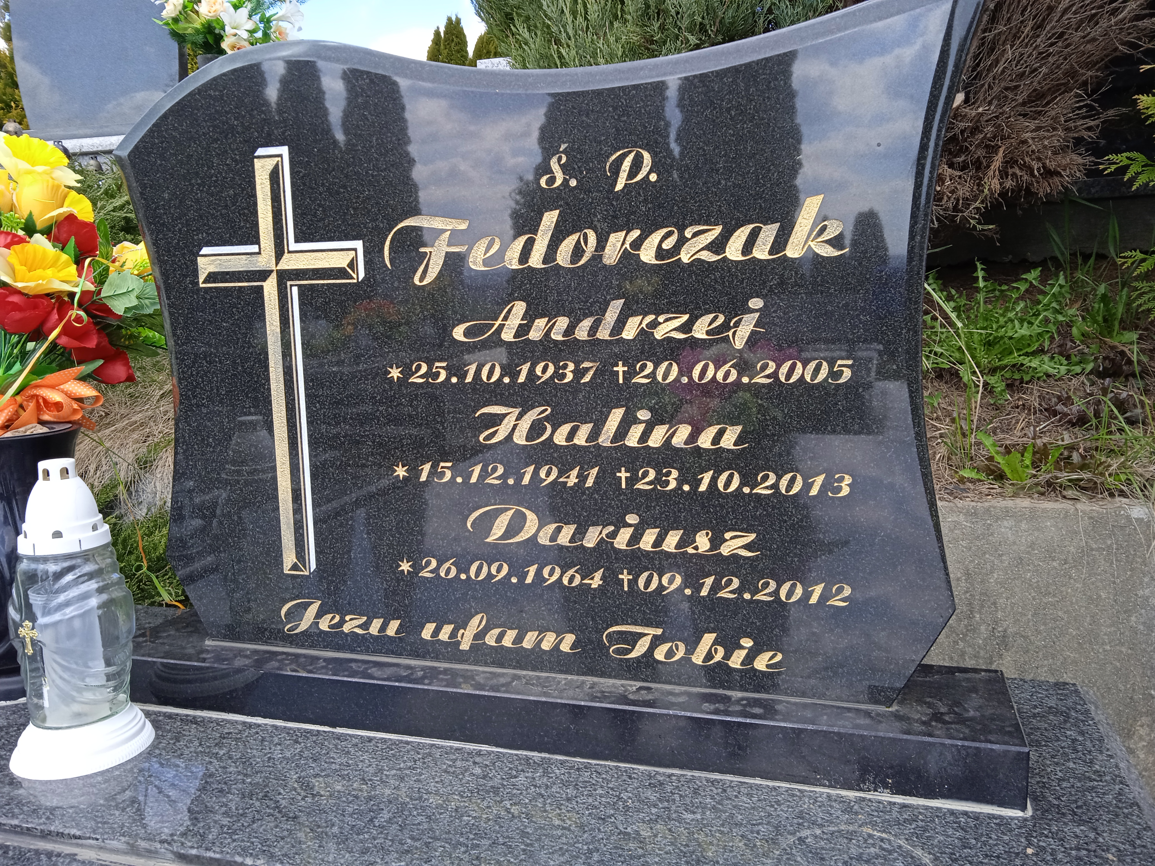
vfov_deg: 49.7
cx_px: 578
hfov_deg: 63.4
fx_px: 934
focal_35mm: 28
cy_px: 433
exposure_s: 1/241
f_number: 2.2
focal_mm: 3.43
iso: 100
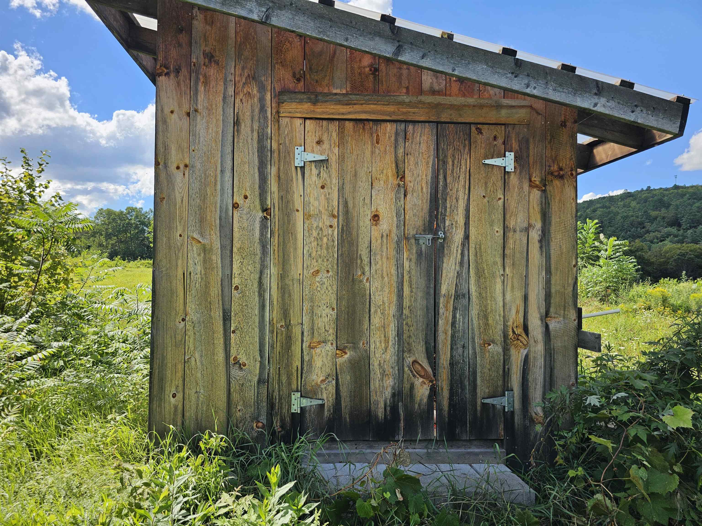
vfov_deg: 58.9
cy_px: 263
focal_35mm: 23
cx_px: 351
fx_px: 466
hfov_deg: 73.9
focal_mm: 6.3
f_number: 1.7
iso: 10
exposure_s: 1/453
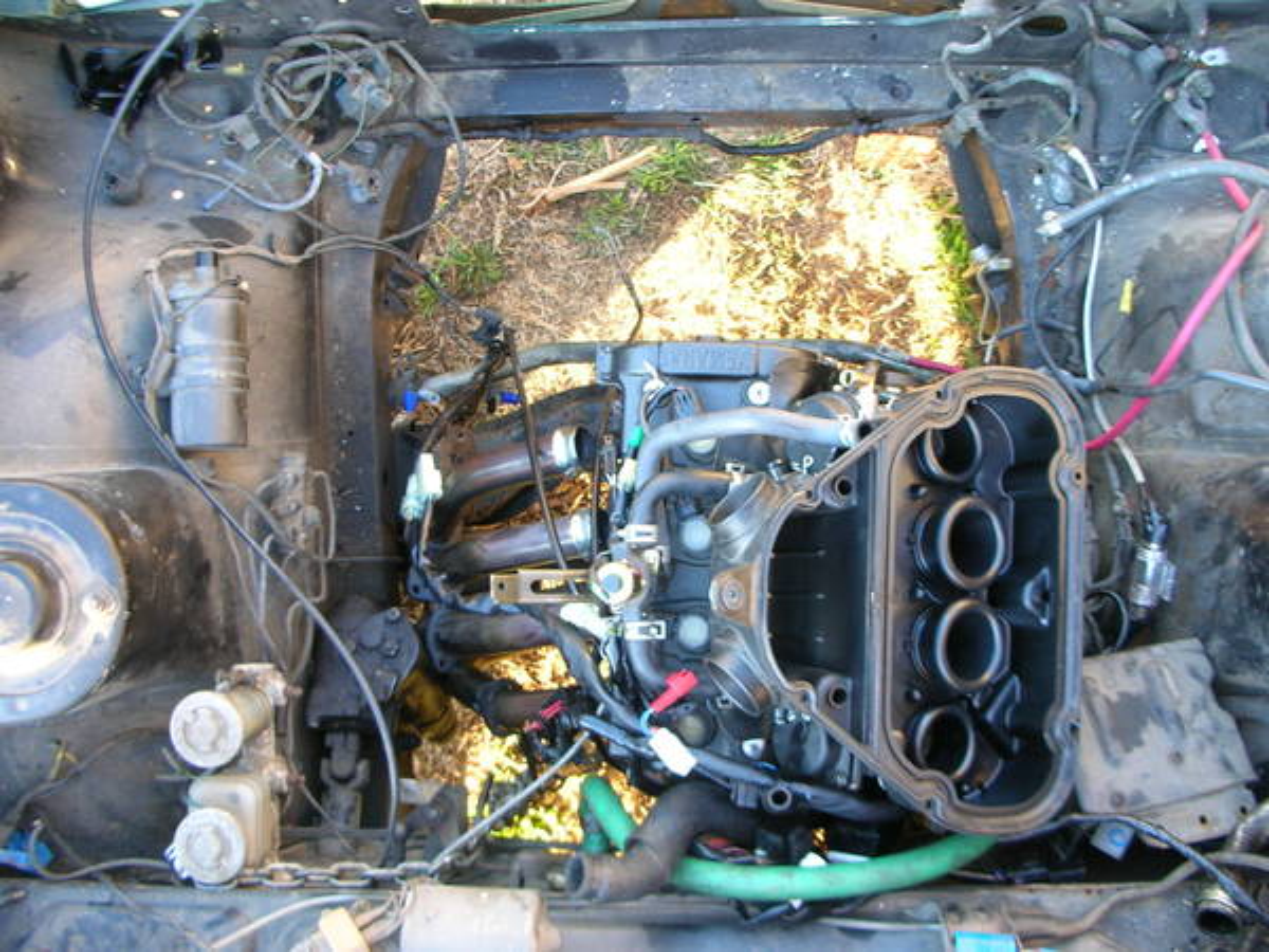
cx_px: 634
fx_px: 1283
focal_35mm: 35
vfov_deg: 40.7
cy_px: 476
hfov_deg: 52.6
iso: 50
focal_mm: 5.8
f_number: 3
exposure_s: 1/7.5
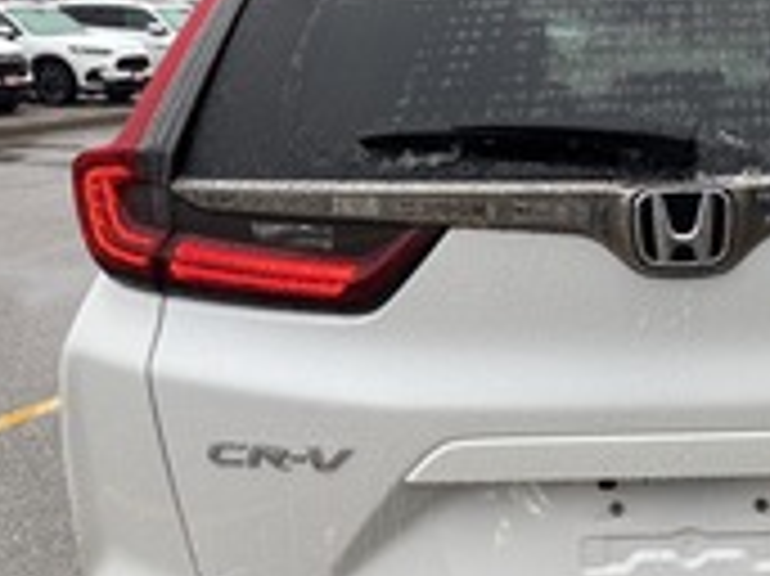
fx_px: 1423
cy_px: 367
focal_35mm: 64
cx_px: 639
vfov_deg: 22.8
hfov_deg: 29.4
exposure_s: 1/121
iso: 40
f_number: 1.6
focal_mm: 5.96
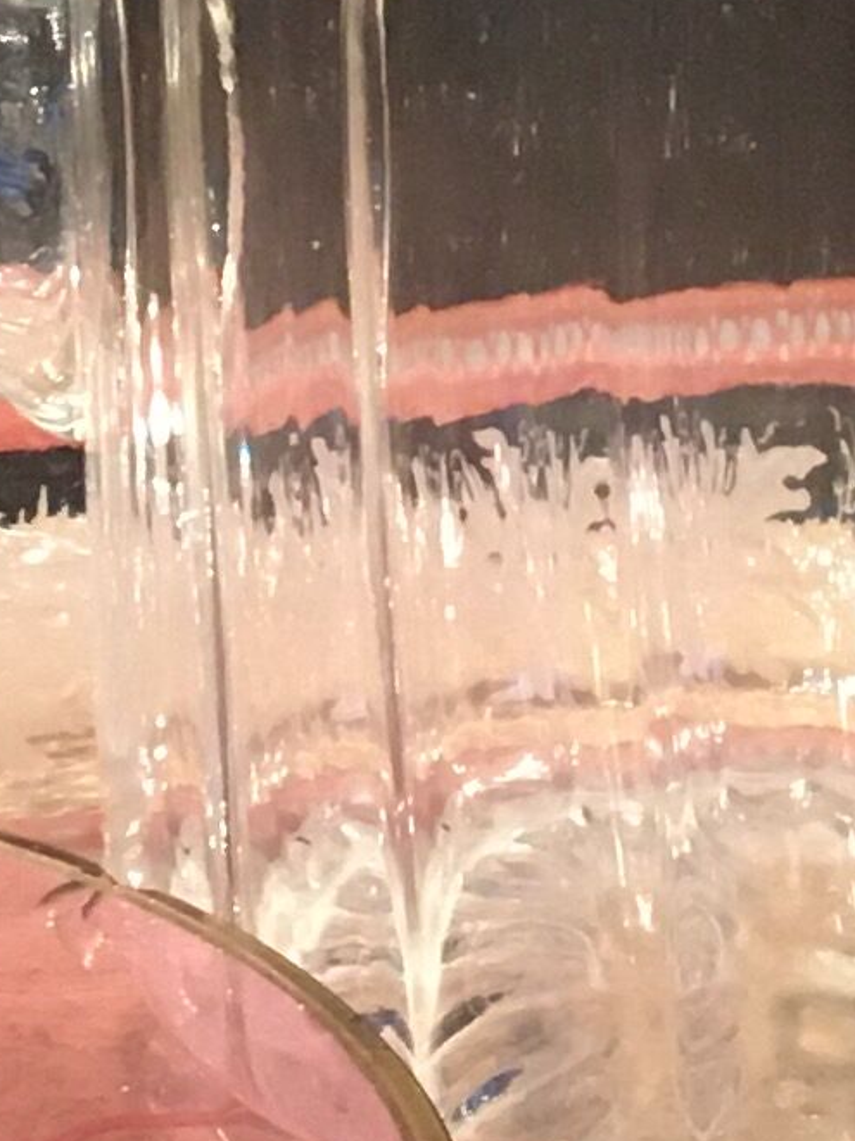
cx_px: 209
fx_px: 5835
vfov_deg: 11.2
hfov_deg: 8.4
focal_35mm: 177
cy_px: 362
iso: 200
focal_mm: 4.15
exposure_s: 1/25
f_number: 2.2
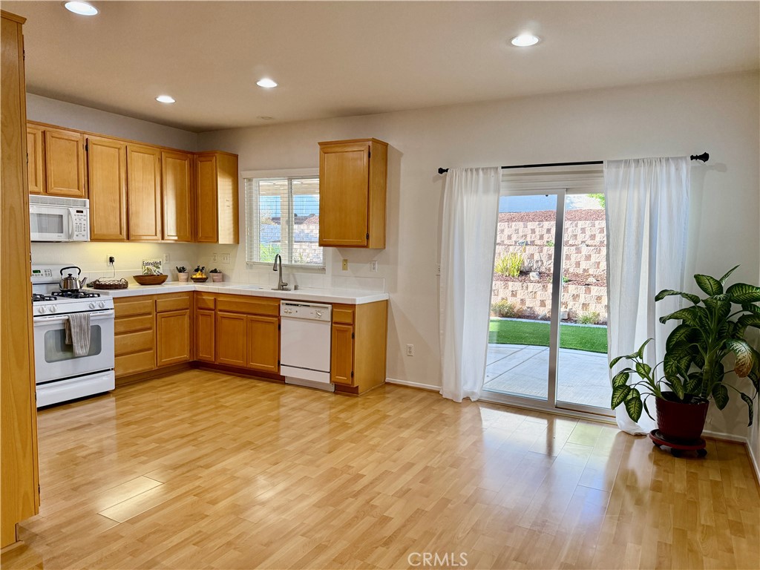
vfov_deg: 56.8
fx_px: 527
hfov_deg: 71.6
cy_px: 285
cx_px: 380
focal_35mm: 24
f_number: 1.78
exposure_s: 1/234
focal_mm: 6.76
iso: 160
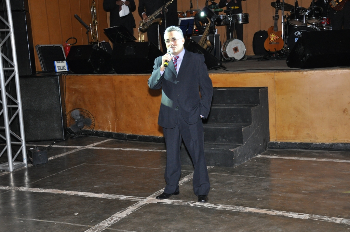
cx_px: 175
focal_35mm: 57
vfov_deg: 23.7
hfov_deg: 35.1
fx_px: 553
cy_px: 116
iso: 800
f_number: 7.1
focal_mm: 38
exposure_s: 1/40
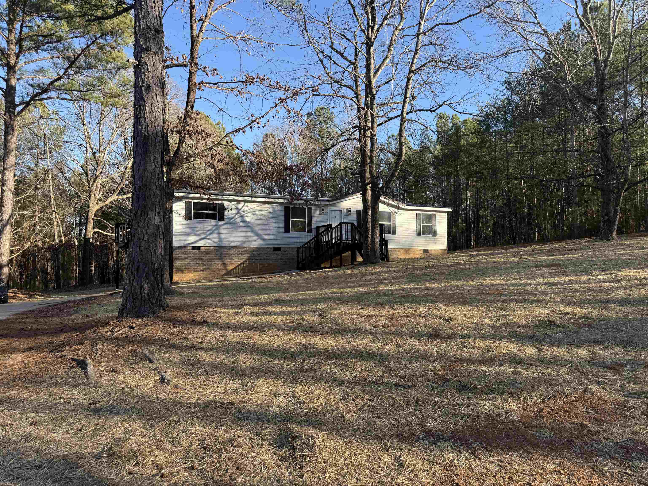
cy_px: 243
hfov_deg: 71.6
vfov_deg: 56.8
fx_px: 449
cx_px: 324
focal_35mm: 24
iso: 80
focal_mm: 6.76
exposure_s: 1/1060
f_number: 1.78
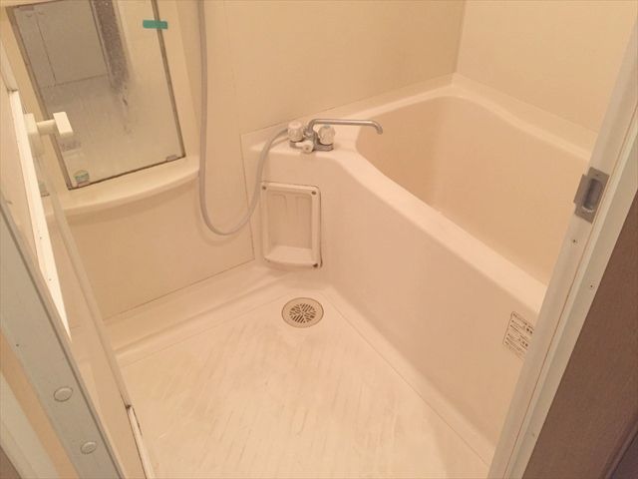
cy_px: 240
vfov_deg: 48.2
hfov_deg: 61.7
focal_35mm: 29
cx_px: 319
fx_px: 534
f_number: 2.2
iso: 250
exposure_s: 1/33
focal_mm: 4.15
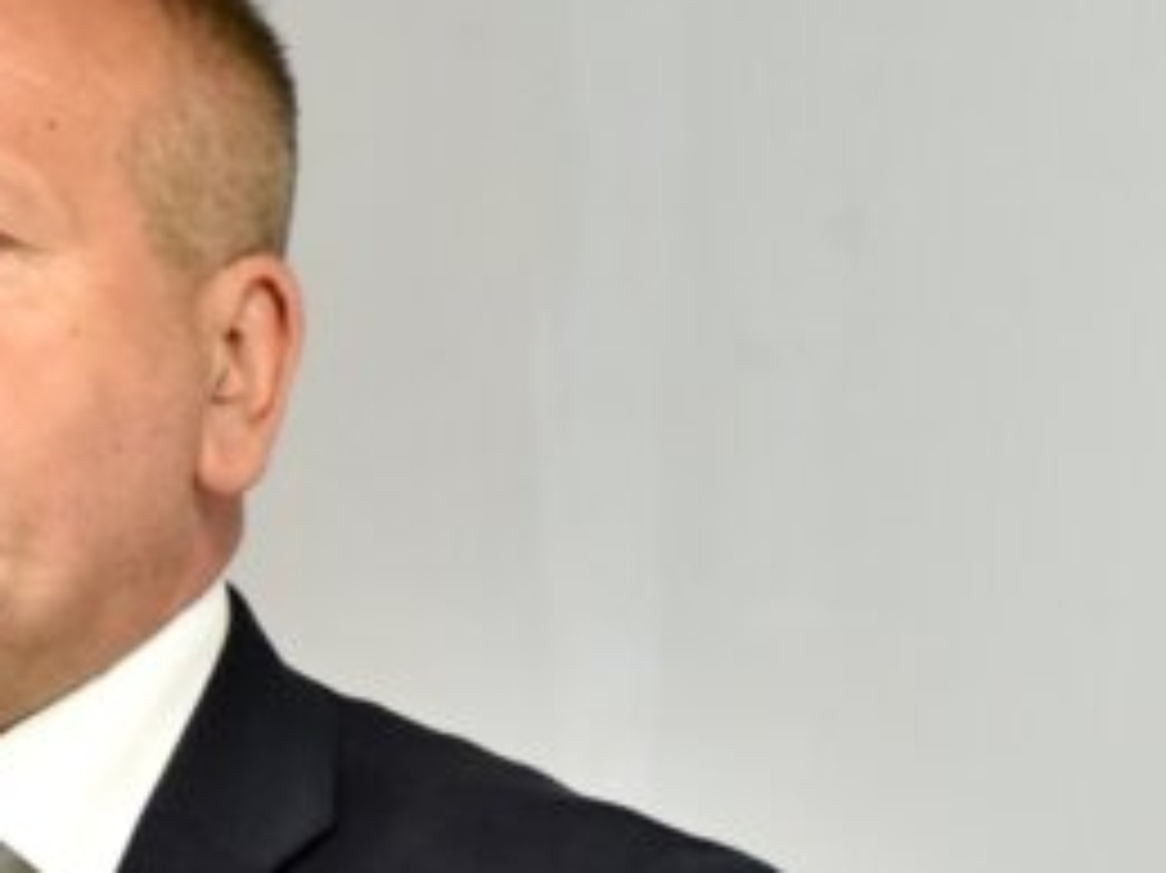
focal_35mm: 590
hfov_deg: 3.3
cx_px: -851
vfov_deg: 2.5
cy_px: 1058
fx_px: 19864
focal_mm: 155
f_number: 6.3
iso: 3200
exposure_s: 1/250
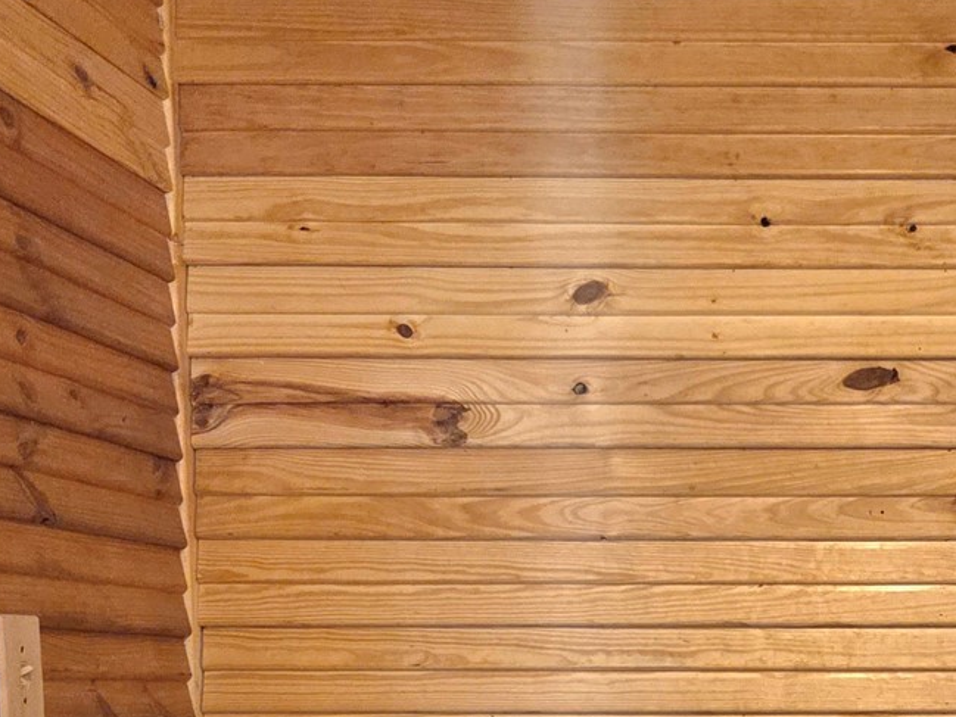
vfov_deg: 20.6
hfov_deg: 26.6
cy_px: 797
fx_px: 1878
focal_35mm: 68
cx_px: 1006
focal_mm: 5.4
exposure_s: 1/120
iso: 1600
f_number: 1.8
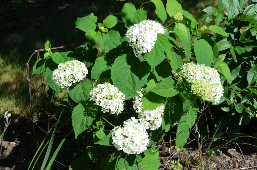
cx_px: 128
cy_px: 85
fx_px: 555
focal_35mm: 78
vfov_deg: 17.4
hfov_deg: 26.1
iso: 100
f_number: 9
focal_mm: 52
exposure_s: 1/320
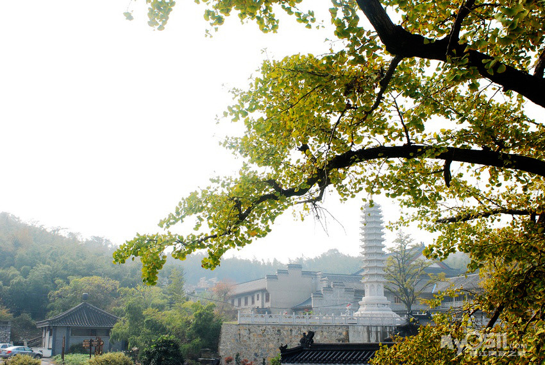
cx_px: 272
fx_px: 637
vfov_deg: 32.0
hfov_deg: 46.3
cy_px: 182
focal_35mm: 42
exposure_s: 1/200
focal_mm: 28
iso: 200
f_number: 8
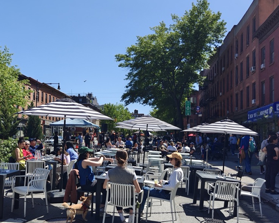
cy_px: 130
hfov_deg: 49.6
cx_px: 100
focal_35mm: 36
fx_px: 297
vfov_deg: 41.1
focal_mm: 6.06
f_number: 1.6
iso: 50
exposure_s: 1/982
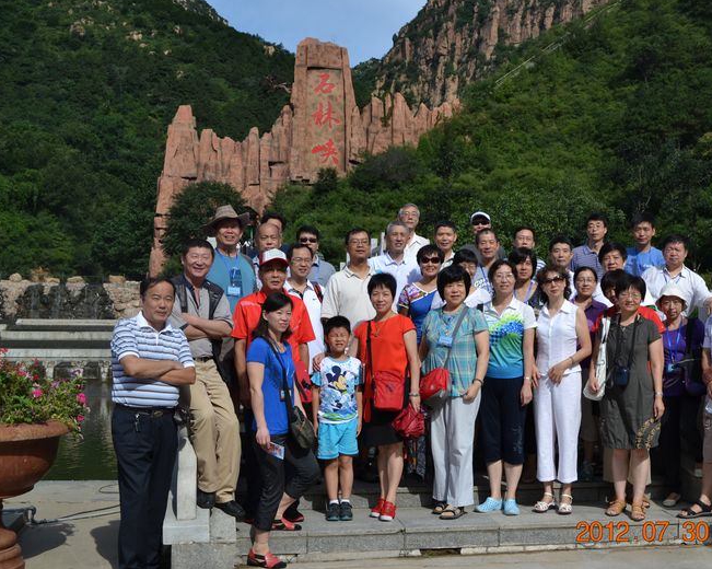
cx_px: 434
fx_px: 948
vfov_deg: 33.4
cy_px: 285
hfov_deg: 41.0
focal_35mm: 45
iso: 100
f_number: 8
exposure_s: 1/250
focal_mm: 26
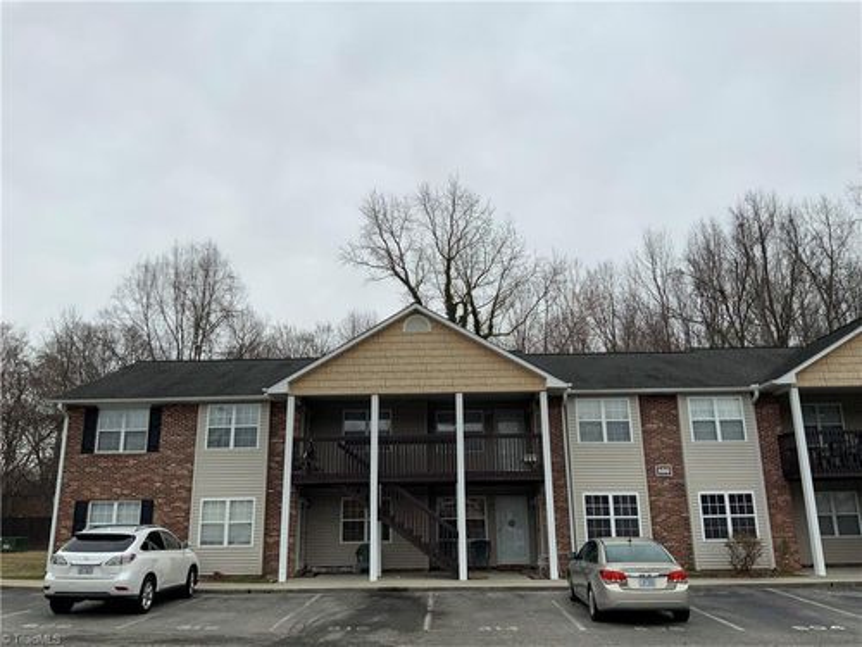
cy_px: 324
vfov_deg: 48.2
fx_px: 722
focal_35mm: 29
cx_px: 431
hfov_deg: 61.7
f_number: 1.8
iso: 16
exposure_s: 1/1626
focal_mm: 3
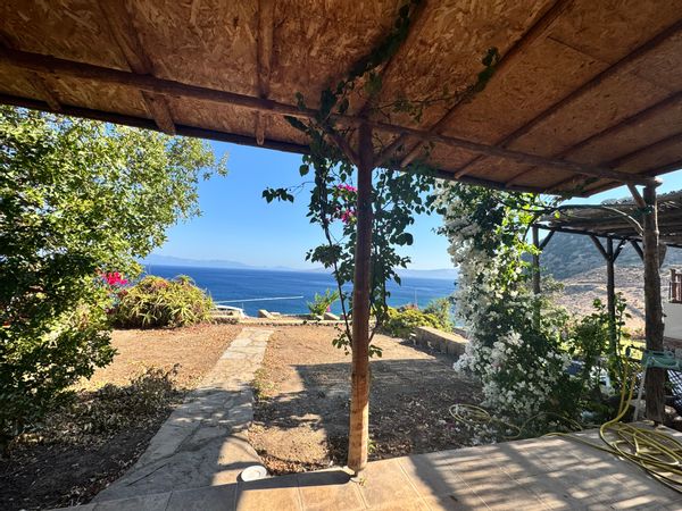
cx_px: 341
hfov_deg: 102.1
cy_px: 256
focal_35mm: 14
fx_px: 276
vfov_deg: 85.7
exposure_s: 1/1420
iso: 40
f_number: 2.2
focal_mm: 2.22
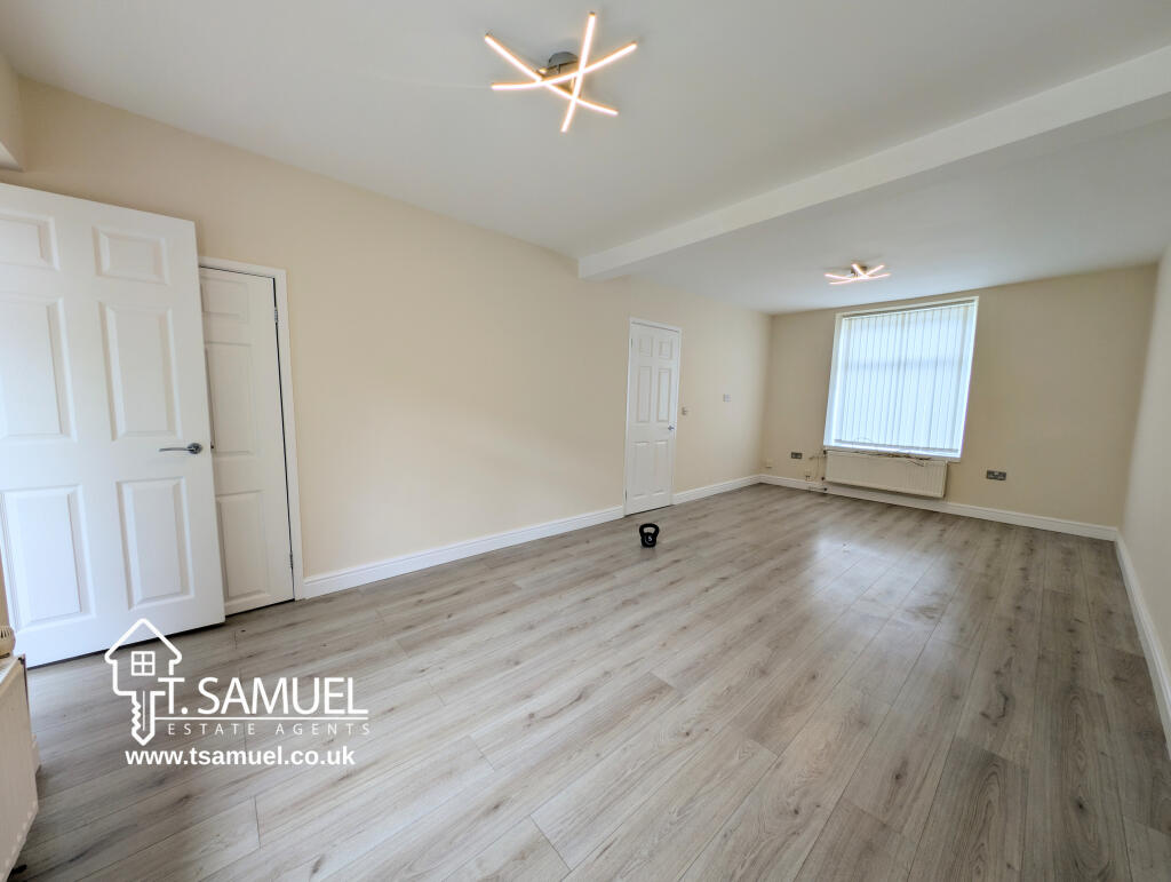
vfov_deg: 94.6
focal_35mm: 12
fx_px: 407
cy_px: 441
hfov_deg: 110.5
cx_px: 586
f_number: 1.95
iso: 38
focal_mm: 2.23
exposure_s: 1/131
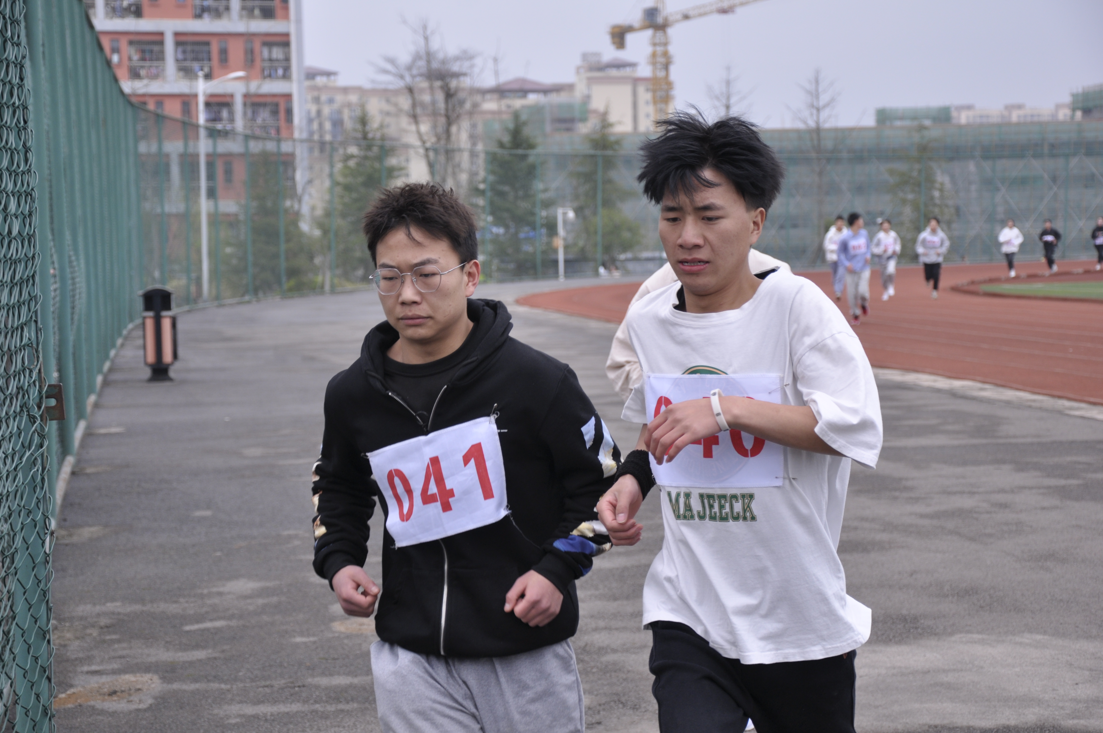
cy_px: 366
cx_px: 552
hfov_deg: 23.4
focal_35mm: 87
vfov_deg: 15.7
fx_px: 2662
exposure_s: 1/640
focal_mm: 58
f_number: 5
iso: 250
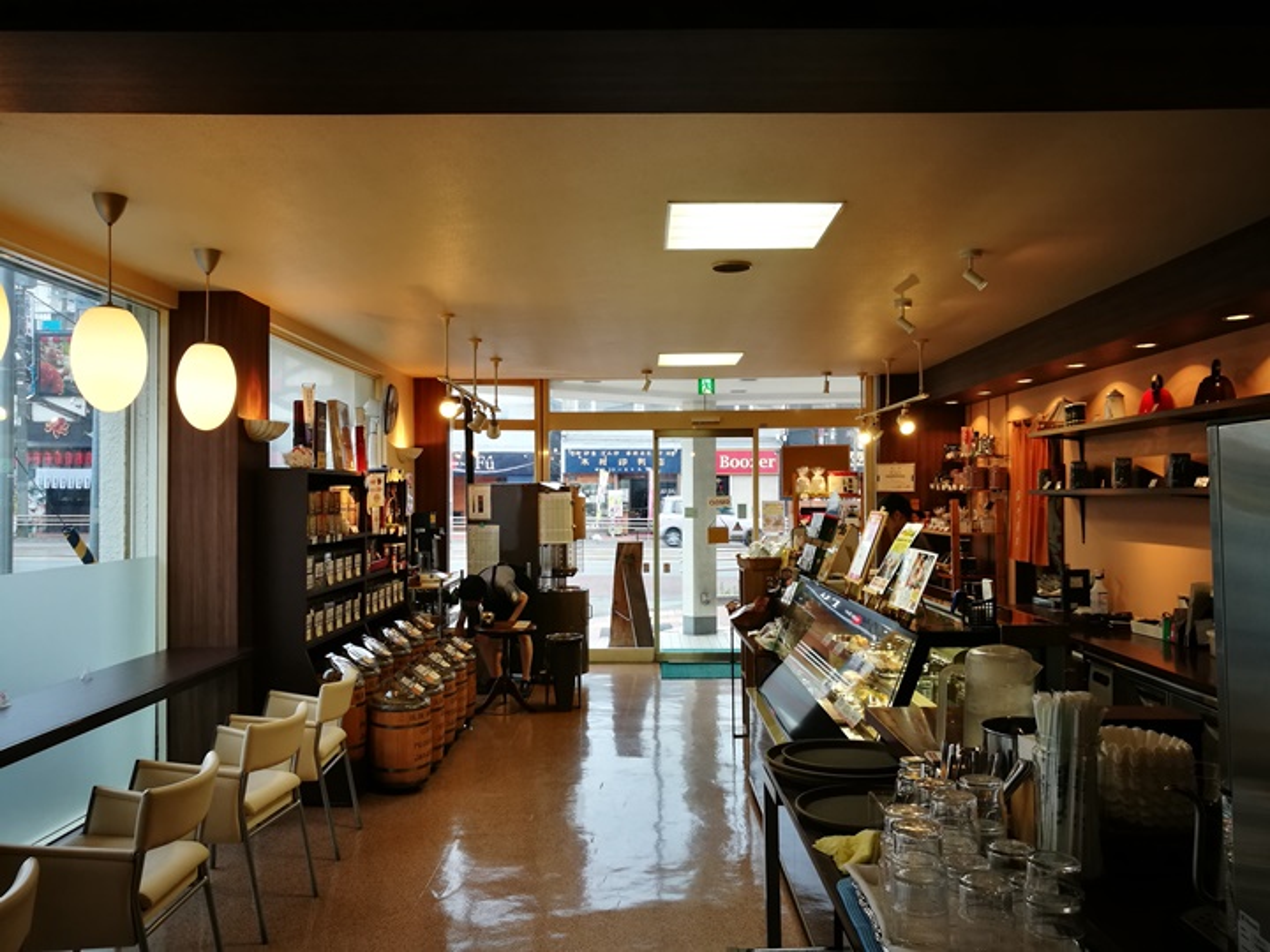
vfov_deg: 51.4
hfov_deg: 65.3
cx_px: 635
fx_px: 991
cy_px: 476
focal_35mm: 27
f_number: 2.2
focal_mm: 4.5
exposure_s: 1/50
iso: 100
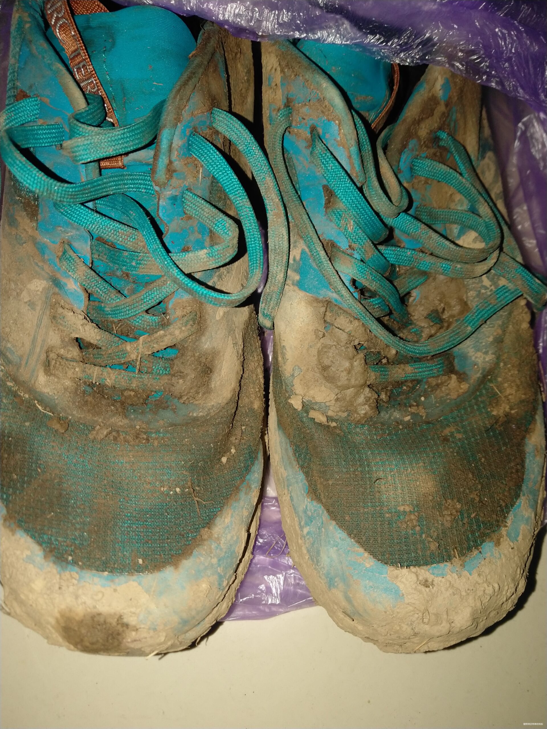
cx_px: 274
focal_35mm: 27
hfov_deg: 51.4
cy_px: 364
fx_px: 569
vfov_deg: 65.3
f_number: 1.8
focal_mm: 3.95
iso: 138
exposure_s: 1/50
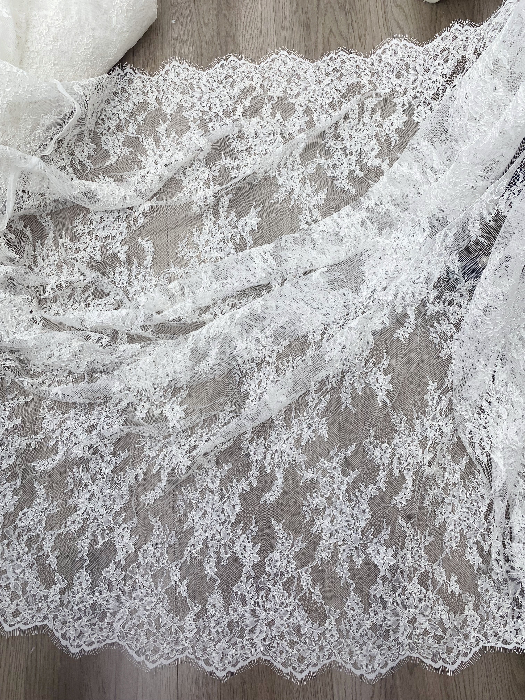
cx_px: 262
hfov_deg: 53.1
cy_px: 350
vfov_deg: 67.3
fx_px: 526
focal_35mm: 26
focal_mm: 4.25
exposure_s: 1/100
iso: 80
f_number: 1.8
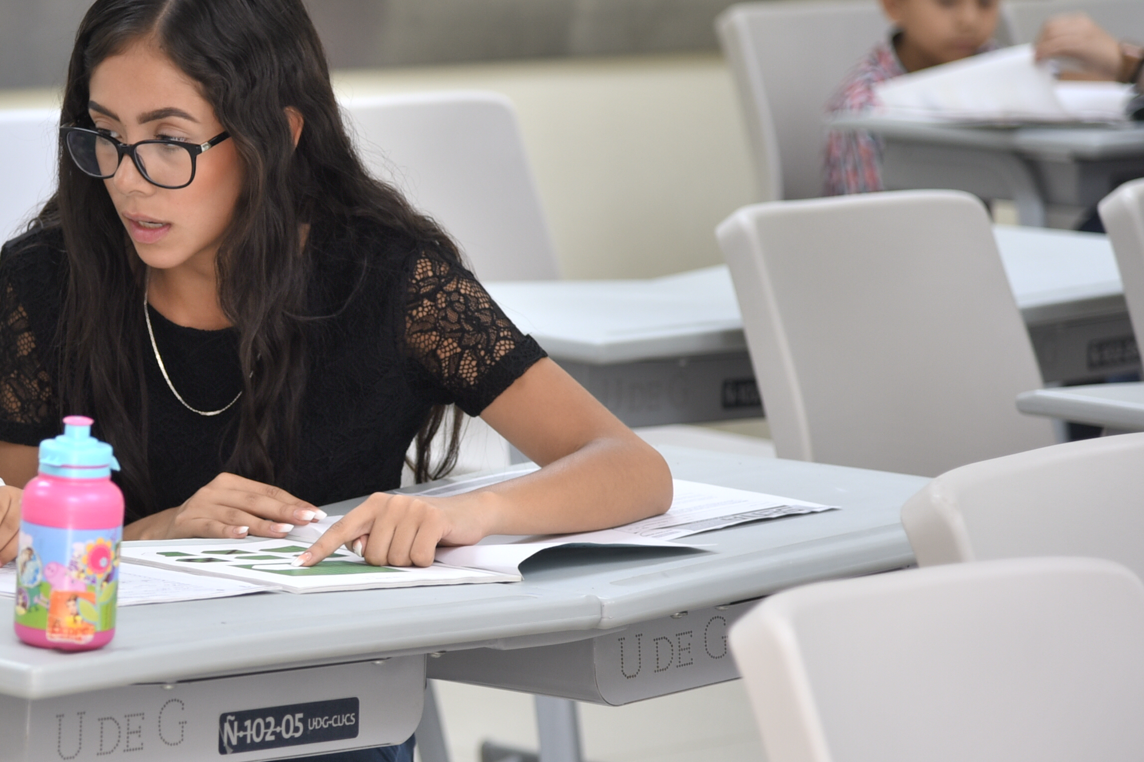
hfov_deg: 9.9
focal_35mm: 206
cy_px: 387
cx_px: 95
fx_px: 6545
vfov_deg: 6.7
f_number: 4
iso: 250
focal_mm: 105
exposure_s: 1/50
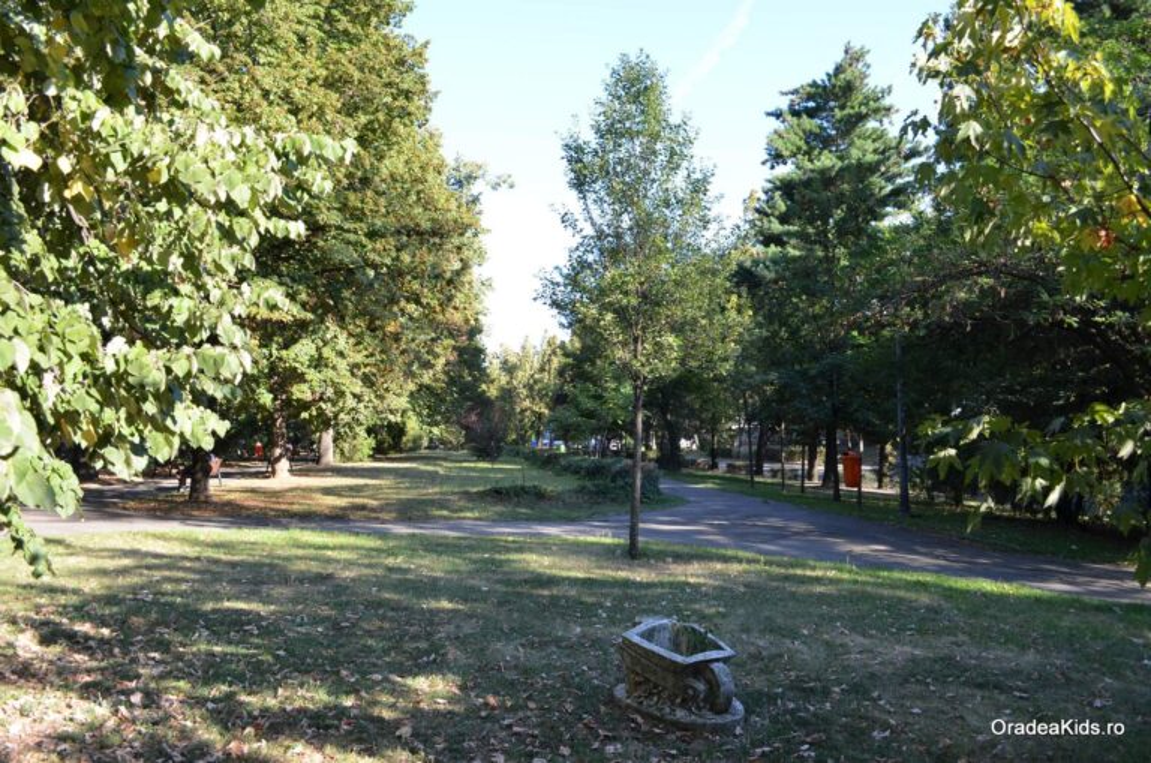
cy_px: 382
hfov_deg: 67.5
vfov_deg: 47.8
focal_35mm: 27
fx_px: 862
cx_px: 576
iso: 200
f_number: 5.6
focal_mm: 18
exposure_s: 1/125
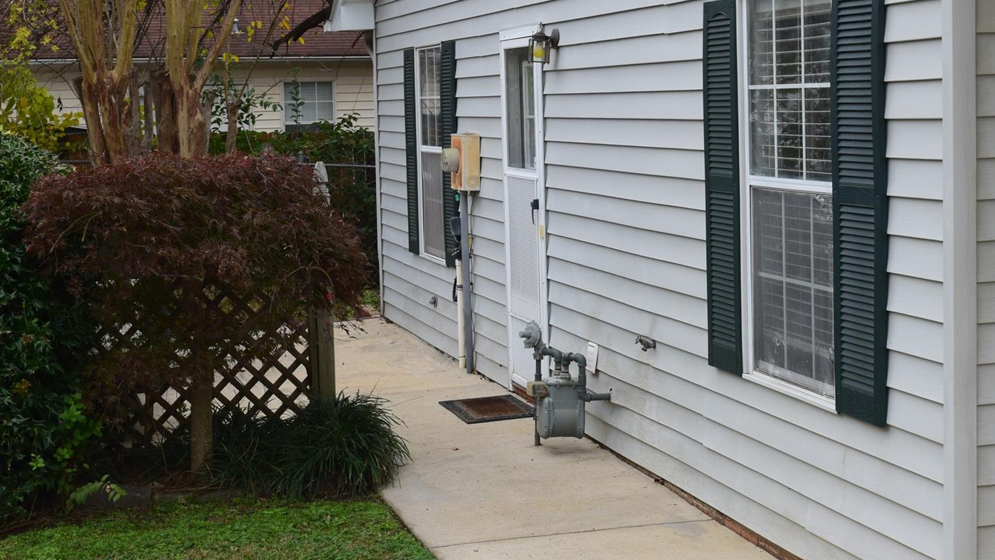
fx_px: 1900
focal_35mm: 72
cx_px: 539
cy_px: 261
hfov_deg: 29.3
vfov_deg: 16.8
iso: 400
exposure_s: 1/250
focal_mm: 34
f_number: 10
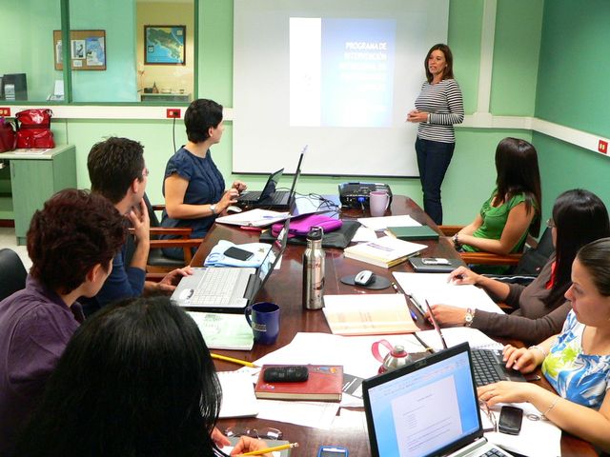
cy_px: 228
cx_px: 305
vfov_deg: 39.7
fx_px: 634
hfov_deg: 51.4
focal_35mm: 36
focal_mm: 6
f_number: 2.8
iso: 200
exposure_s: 1/10
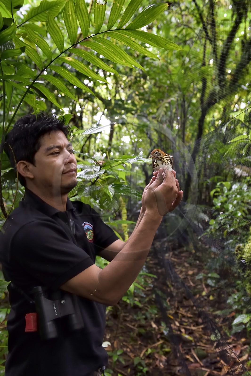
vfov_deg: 58.7
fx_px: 335
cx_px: 126
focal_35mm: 32
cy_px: 188
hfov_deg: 41.1
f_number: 5
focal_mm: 32
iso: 1600
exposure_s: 1/100
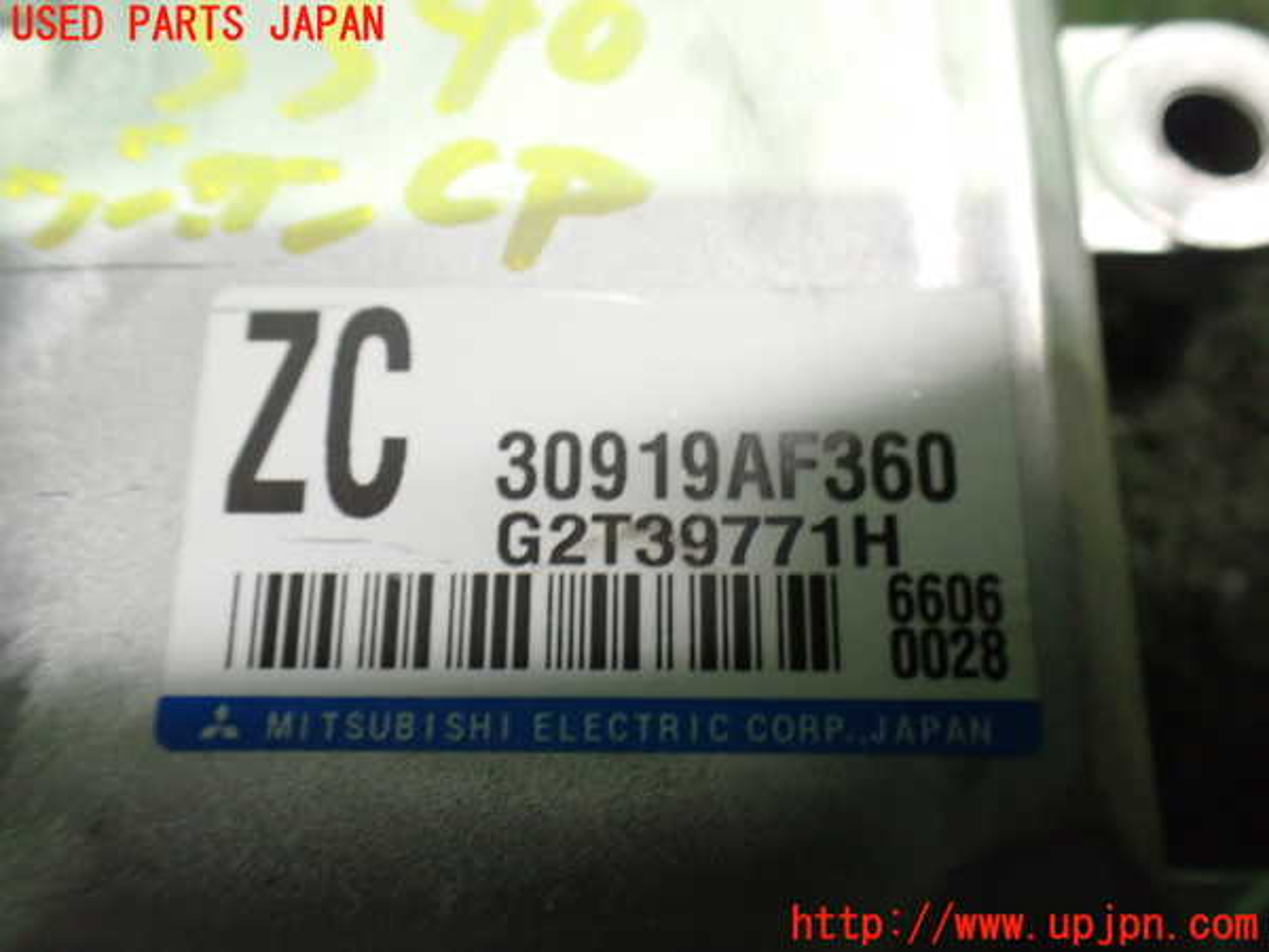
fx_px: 1100
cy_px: 476
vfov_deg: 46.8
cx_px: 634
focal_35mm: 30
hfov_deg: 60.0
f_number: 2.3
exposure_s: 1/30
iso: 1000
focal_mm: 5.4
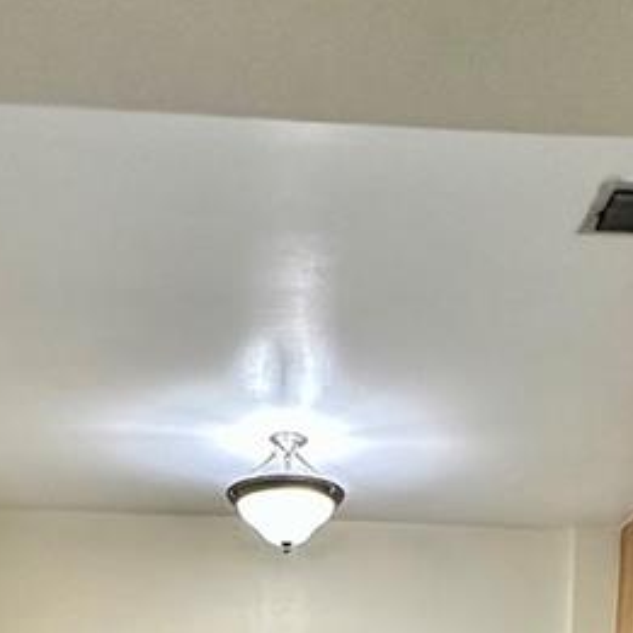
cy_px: 987
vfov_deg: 23.2
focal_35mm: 57
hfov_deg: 30.0
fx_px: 1179
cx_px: 315
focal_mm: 2.22
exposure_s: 1/120
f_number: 2.2
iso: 320
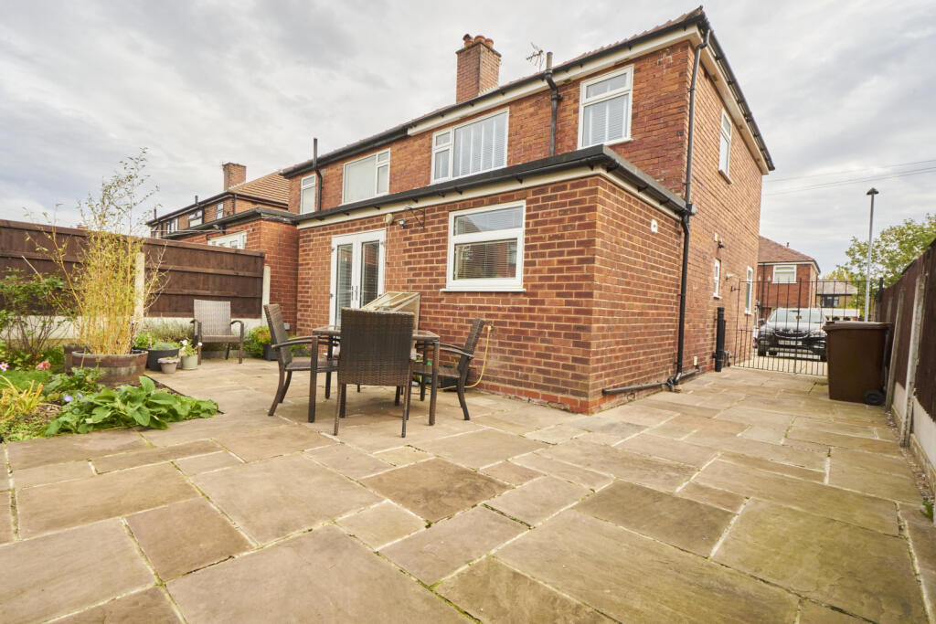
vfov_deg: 73.8
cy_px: 312
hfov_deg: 96.7
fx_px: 416
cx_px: 468
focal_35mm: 16
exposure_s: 1/250
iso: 2000
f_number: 16
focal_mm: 16
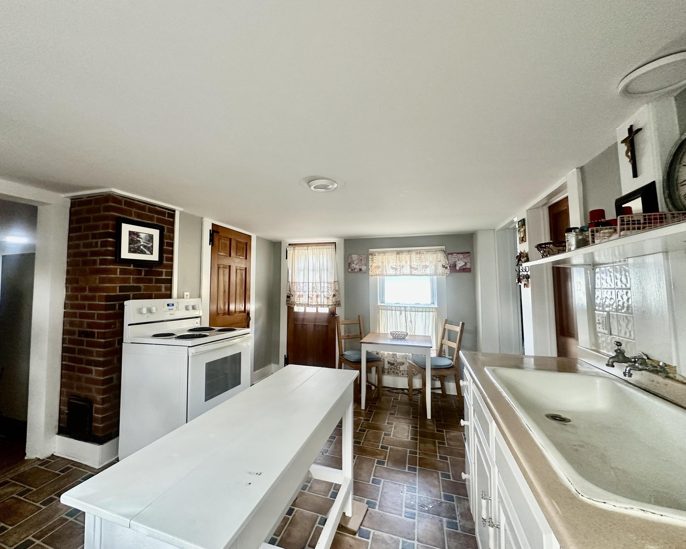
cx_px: 320
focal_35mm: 15
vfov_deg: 84.0
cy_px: 271
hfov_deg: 96.7
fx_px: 305
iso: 250
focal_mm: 2.22
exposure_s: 1/99
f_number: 2.2
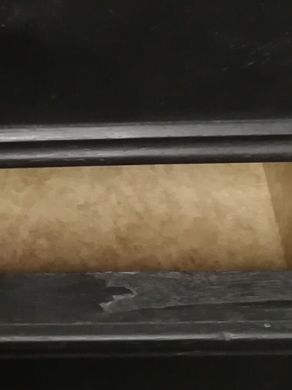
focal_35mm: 126
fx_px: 1418
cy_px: 201
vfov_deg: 15.6
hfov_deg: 11.6
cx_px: -37
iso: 400
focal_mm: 3.83
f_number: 2.2
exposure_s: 1/25
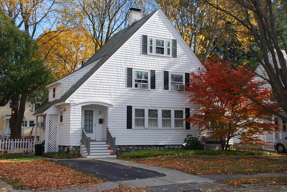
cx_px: 144
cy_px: 96
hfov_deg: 42.3
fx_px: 371
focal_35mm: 46
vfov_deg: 29.0
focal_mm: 31
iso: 100
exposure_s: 1/160
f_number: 6.3
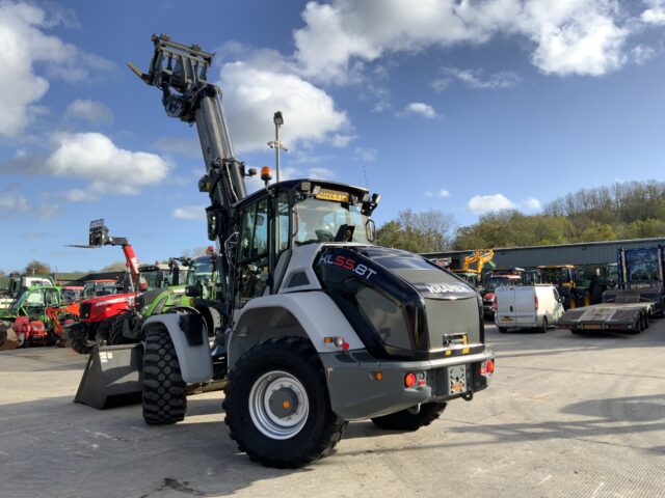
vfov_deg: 48.2
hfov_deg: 61.7
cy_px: 249
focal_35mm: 29
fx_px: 557
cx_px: 332
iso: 16
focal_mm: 3
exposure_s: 1/389
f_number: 1.8
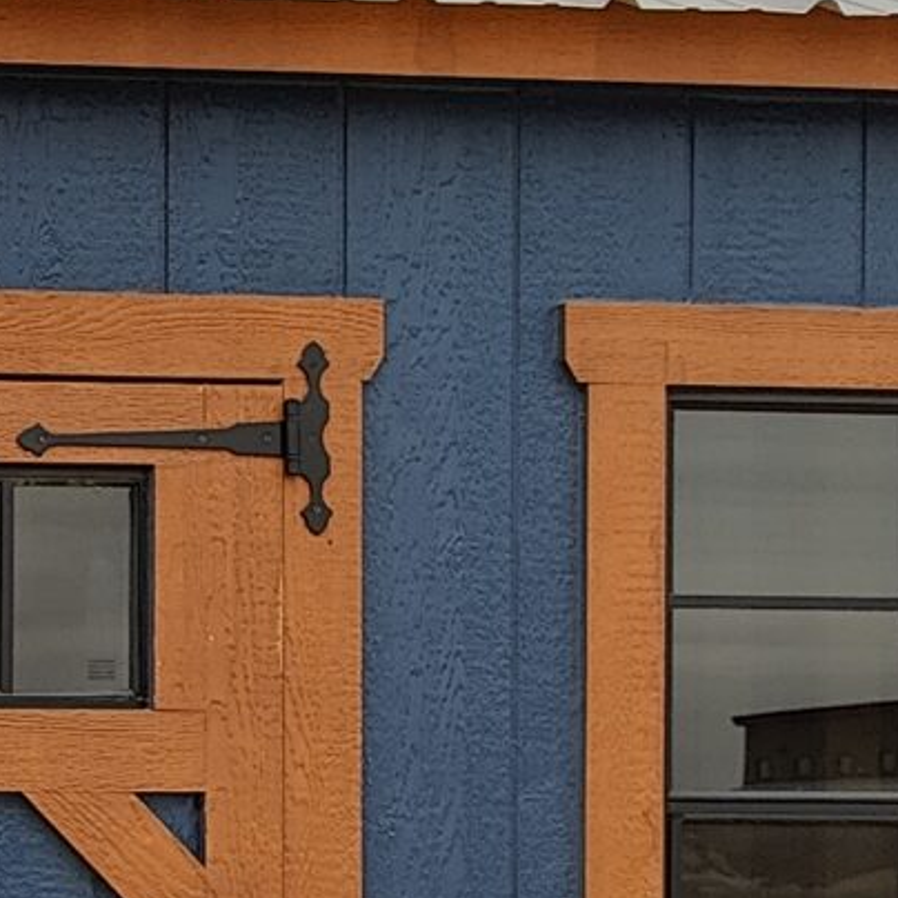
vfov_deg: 13.3
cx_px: -796
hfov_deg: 12.2
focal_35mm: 129
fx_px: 3786
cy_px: 932
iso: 50
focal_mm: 6.06
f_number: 1.8
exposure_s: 1/758
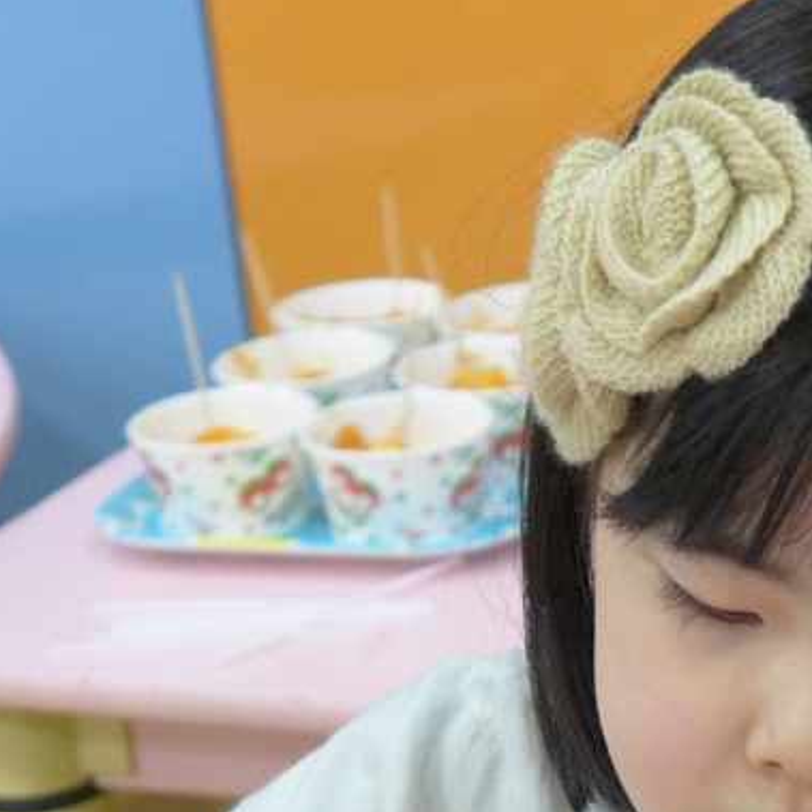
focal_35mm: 140
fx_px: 3715
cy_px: 623
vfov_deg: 12.4
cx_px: 848
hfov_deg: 12.3
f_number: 2.2
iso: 800
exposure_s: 1/200
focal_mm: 14.7
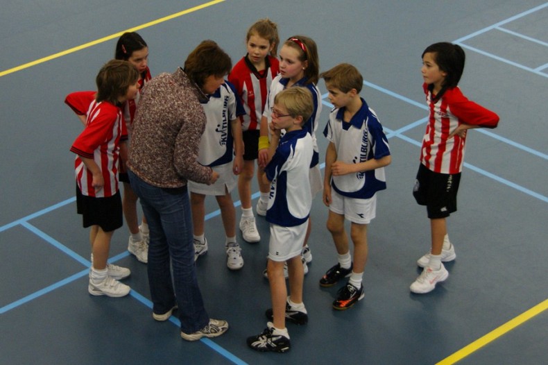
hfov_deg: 33.4
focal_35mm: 60
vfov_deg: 22.6
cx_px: 274
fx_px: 913
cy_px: 182
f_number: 4.5
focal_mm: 40
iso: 800
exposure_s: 1/100
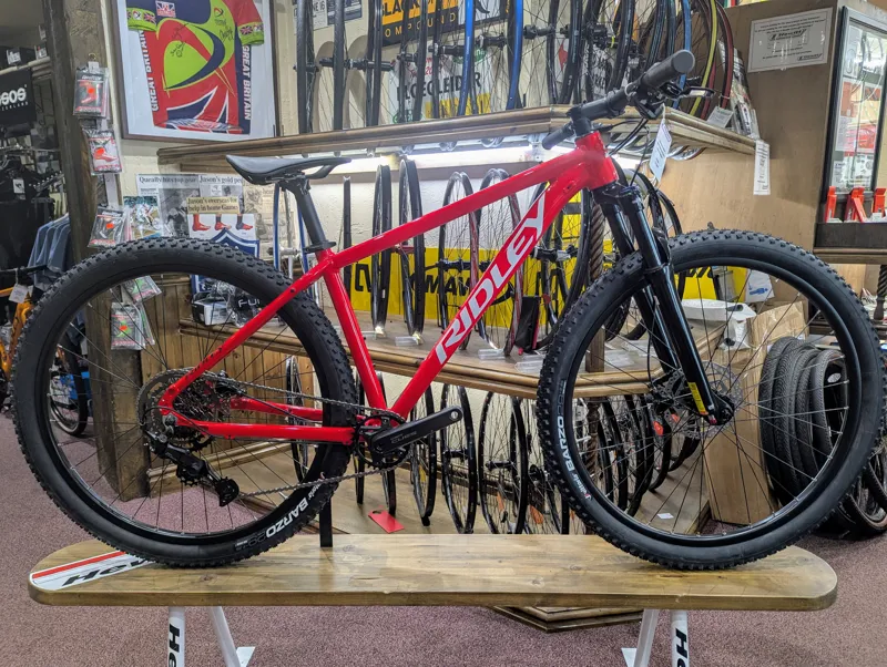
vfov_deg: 56.9
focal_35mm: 24
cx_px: 444
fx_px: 616
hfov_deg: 71.5
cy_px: 334
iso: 79
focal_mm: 6.81
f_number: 1.85
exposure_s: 1/23.8
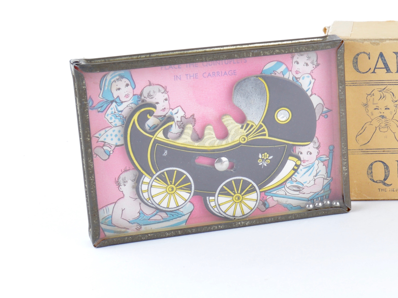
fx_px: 1368
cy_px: 139
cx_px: 484
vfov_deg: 12.4
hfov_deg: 15.9
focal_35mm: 119
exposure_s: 1/25
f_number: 11
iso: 100
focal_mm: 32
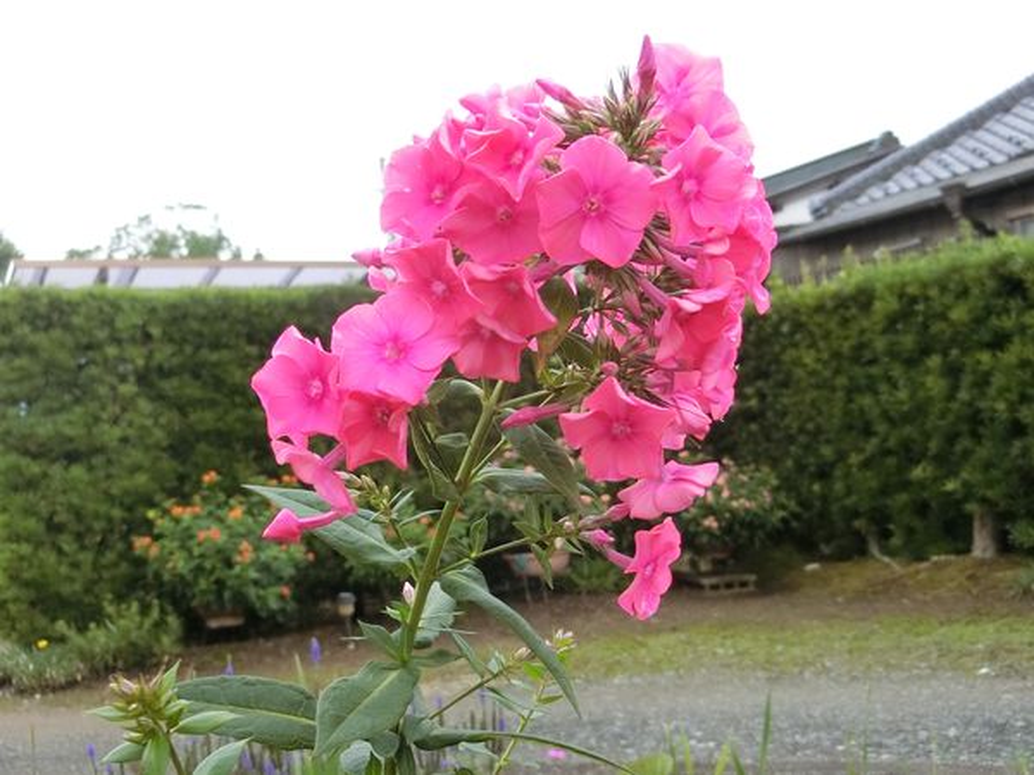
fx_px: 1344
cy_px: 388
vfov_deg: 32.2
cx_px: 517
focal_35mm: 45
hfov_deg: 42.1
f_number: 8.8
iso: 400
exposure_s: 1/100
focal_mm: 8
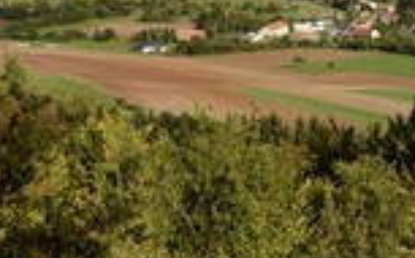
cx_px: 372
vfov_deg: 12.8
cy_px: 22
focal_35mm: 101
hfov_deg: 20.2
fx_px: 1140
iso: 200
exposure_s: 1/160
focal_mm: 36
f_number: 13
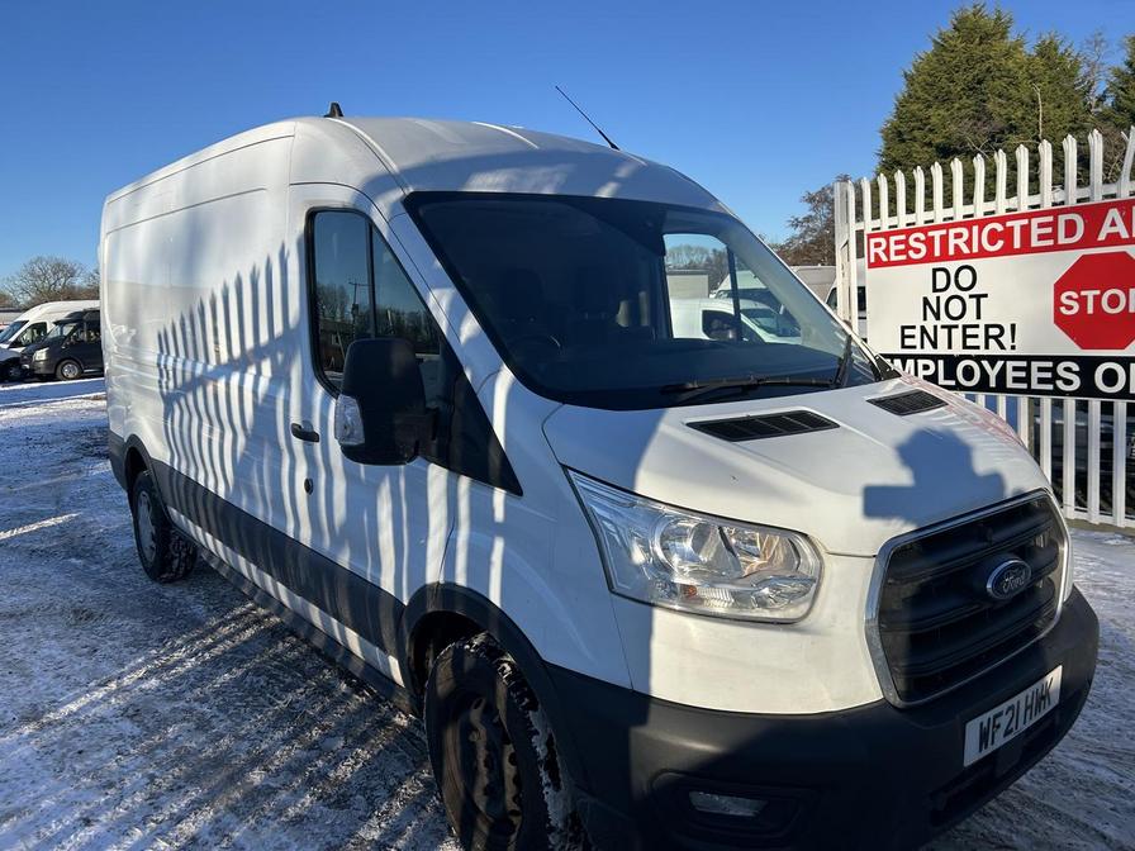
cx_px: 568
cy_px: 426
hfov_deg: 67.3
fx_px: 852
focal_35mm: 26
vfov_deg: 53.1
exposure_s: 1/3460
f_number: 1.5
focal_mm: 5.7
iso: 50
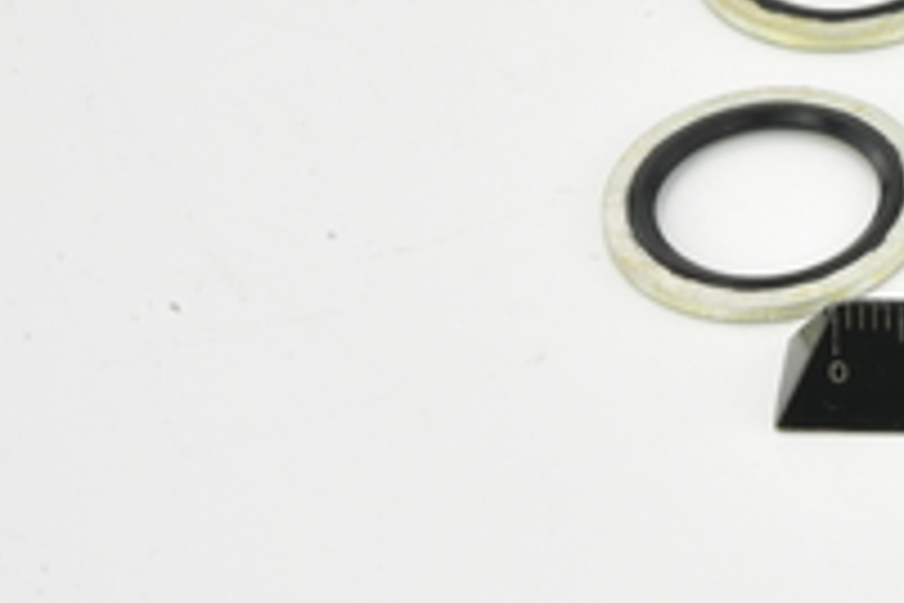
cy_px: 148
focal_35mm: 215
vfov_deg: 6.4
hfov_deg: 9.2
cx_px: 1583
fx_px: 5398
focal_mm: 60
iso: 64
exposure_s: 1/2.5
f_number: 29
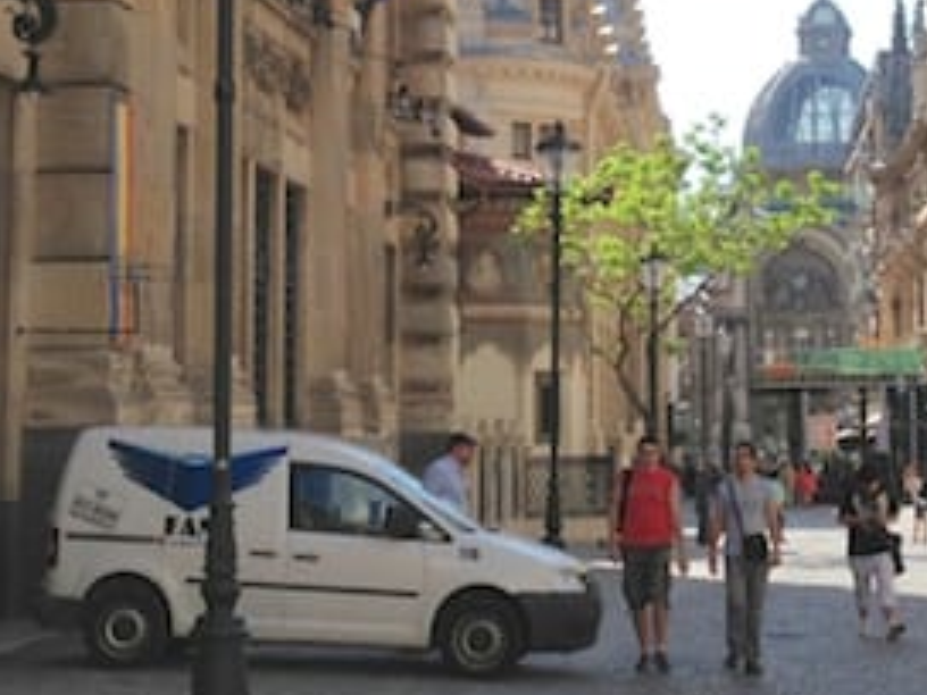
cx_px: 586
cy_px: 160
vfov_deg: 15.2
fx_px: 2598
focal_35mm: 97
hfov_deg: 20.2
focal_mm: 4.13
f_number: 2.4
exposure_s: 1/1290
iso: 50
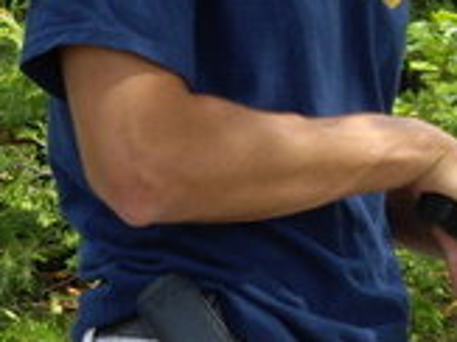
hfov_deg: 5.3
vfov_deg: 4.0
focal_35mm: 369
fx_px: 4868
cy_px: 31
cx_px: -154
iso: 100
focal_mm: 15.3
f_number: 4.6
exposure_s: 1/125
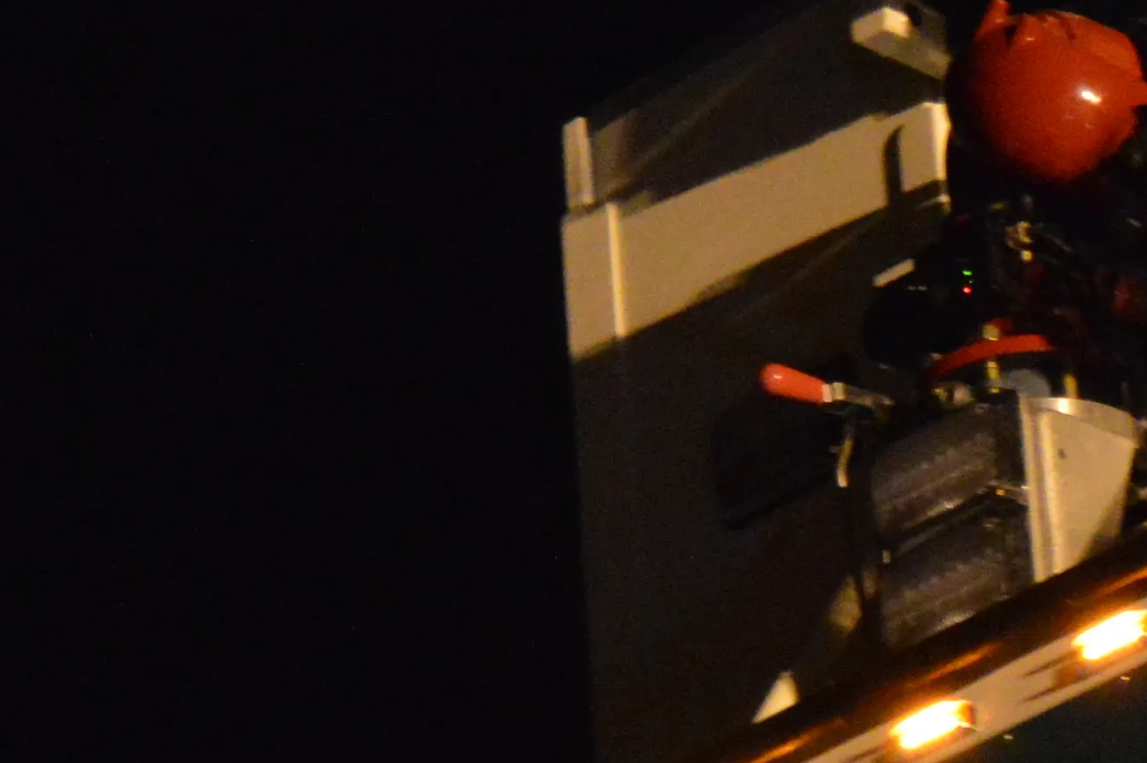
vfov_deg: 5.8
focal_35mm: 235
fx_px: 7480
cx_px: 2019
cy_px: 524
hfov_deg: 8.5
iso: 3200
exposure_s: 1/40
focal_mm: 34
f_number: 4.5
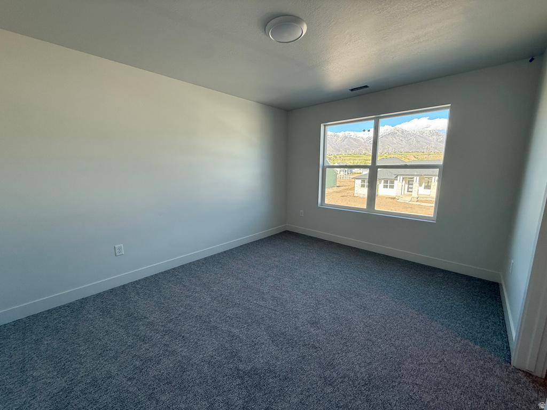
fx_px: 221
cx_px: 274
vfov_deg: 85.7
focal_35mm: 14
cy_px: 205
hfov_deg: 102.1
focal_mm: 2.22
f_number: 2.2
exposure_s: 1/120
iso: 80
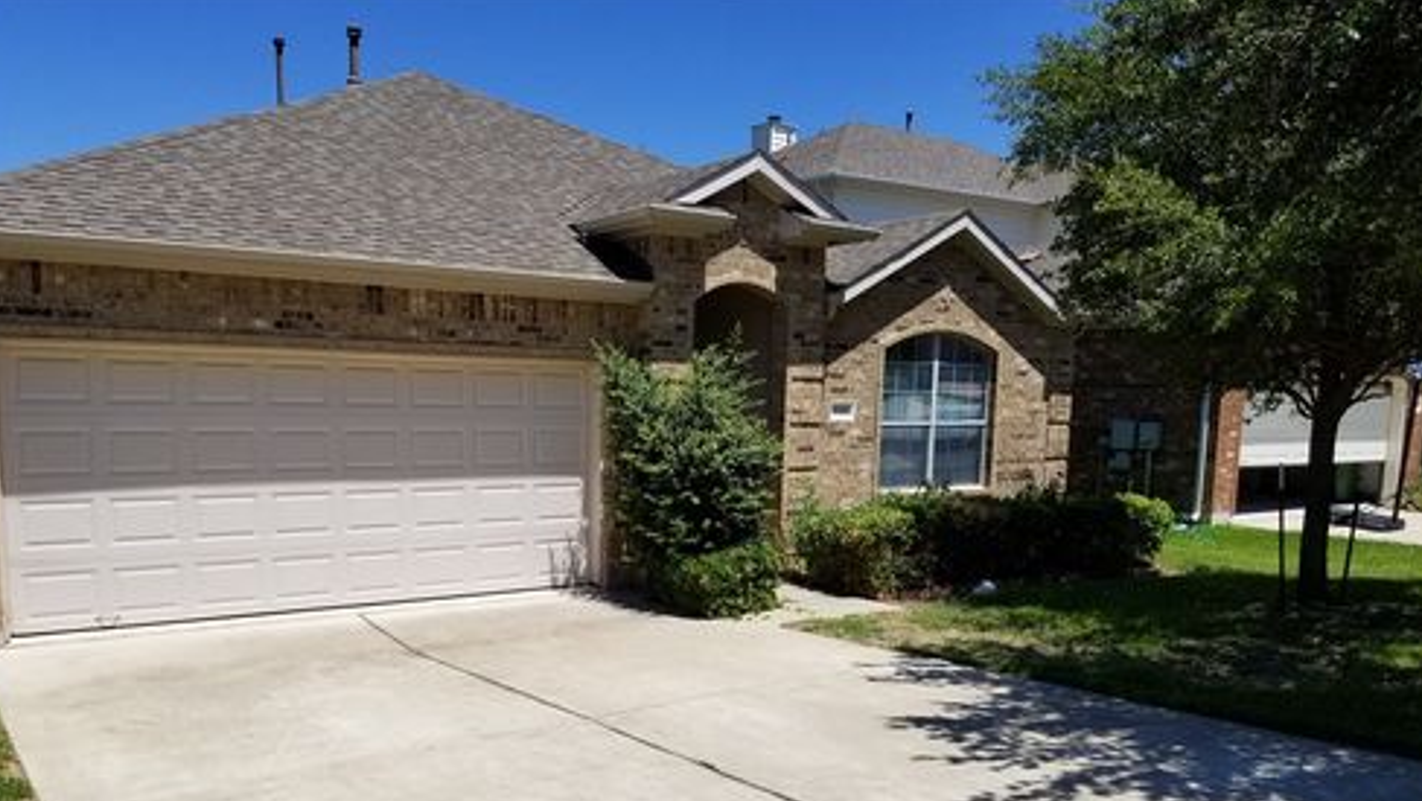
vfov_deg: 39.8
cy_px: 532
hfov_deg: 66.0
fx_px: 1094
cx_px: 702
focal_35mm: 29
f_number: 1.7
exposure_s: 1/3816
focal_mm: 4.25
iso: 50
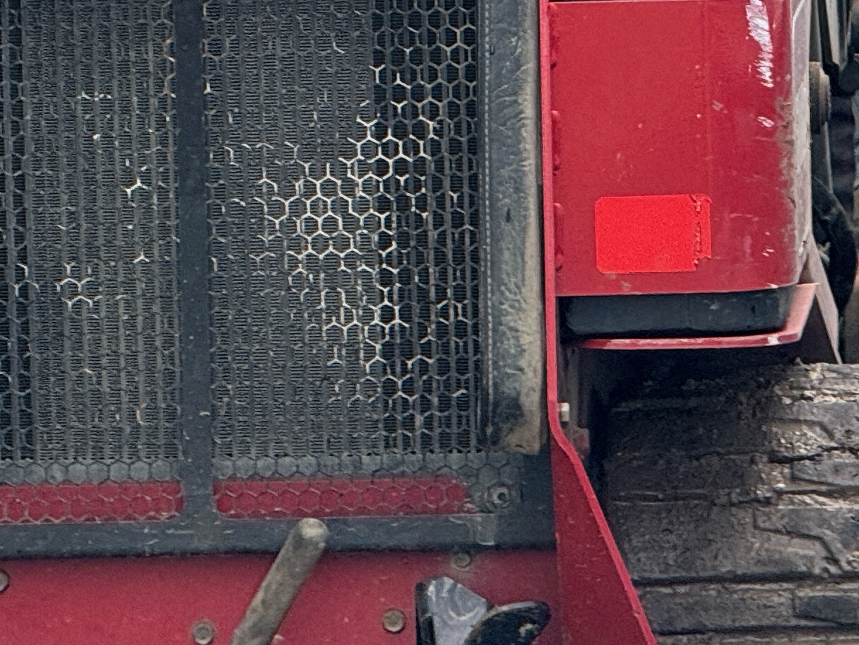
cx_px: 663
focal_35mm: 398
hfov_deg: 5.0
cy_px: -330
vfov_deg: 3.7
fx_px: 9876
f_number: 2.8
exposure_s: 1/213
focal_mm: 15.66
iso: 50
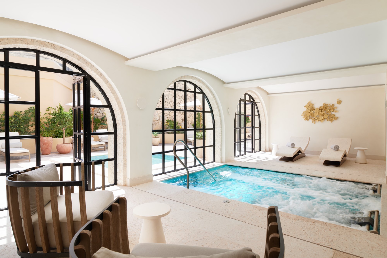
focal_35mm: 20
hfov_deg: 84.0
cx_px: 194
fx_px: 215
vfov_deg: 61.9
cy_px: 129
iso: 100
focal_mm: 20
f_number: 11
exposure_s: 1/40
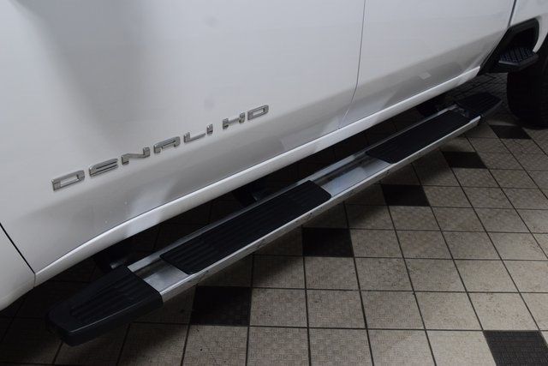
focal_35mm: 36
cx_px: 274
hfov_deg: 53.1
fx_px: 548
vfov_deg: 36.9
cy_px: 183
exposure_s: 1/60
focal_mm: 24
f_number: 7.1
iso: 1600
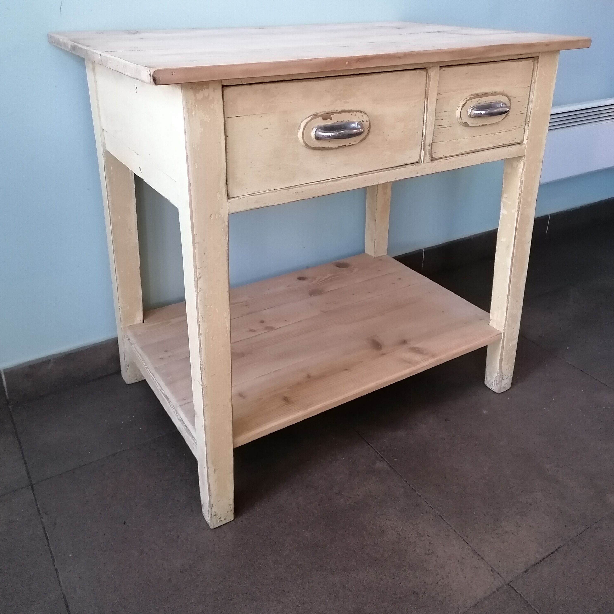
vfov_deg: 50.5
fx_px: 642
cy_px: 226
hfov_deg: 51.1
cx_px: 306
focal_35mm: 32
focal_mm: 4.75
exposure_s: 1/100
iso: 500
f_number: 1.8
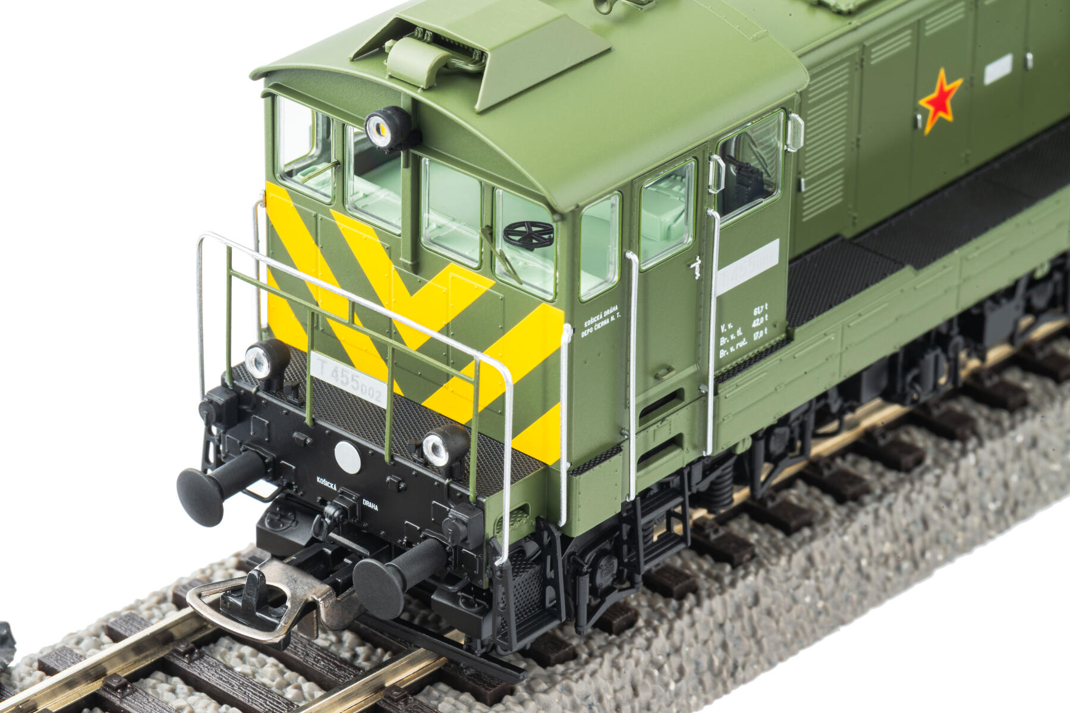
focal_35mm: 105
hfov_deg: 19.5
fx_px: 3121
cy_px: 356
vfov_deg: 13.0
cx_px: 535
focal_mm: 105
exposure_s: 1/2.5
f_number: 25
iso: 100
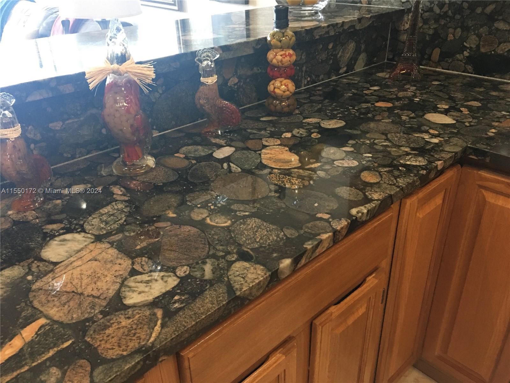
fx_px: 427
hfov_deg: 61.7
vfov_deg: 48.2
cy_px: 192
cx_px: 255
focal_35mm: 29
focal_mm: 4.15
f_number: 2.2
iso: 100
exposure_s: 1/15
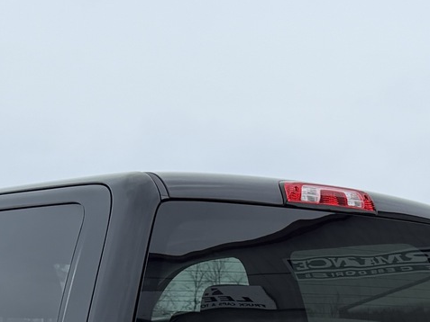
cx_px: 402
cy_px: 516
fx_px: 1280
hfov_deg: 18.7
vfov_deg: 13.4
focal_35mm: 103
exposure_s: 1/967
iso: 80
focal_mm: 6.76
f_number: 1.78
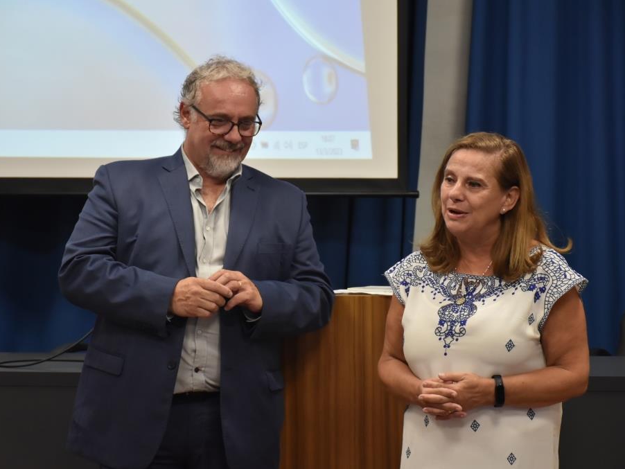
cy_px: 236
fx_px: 2366
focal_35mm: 131
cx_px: 306
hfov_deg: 15.0
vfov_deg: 11.3
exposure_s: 1/125
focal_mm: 80
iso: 1600
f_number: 5.6
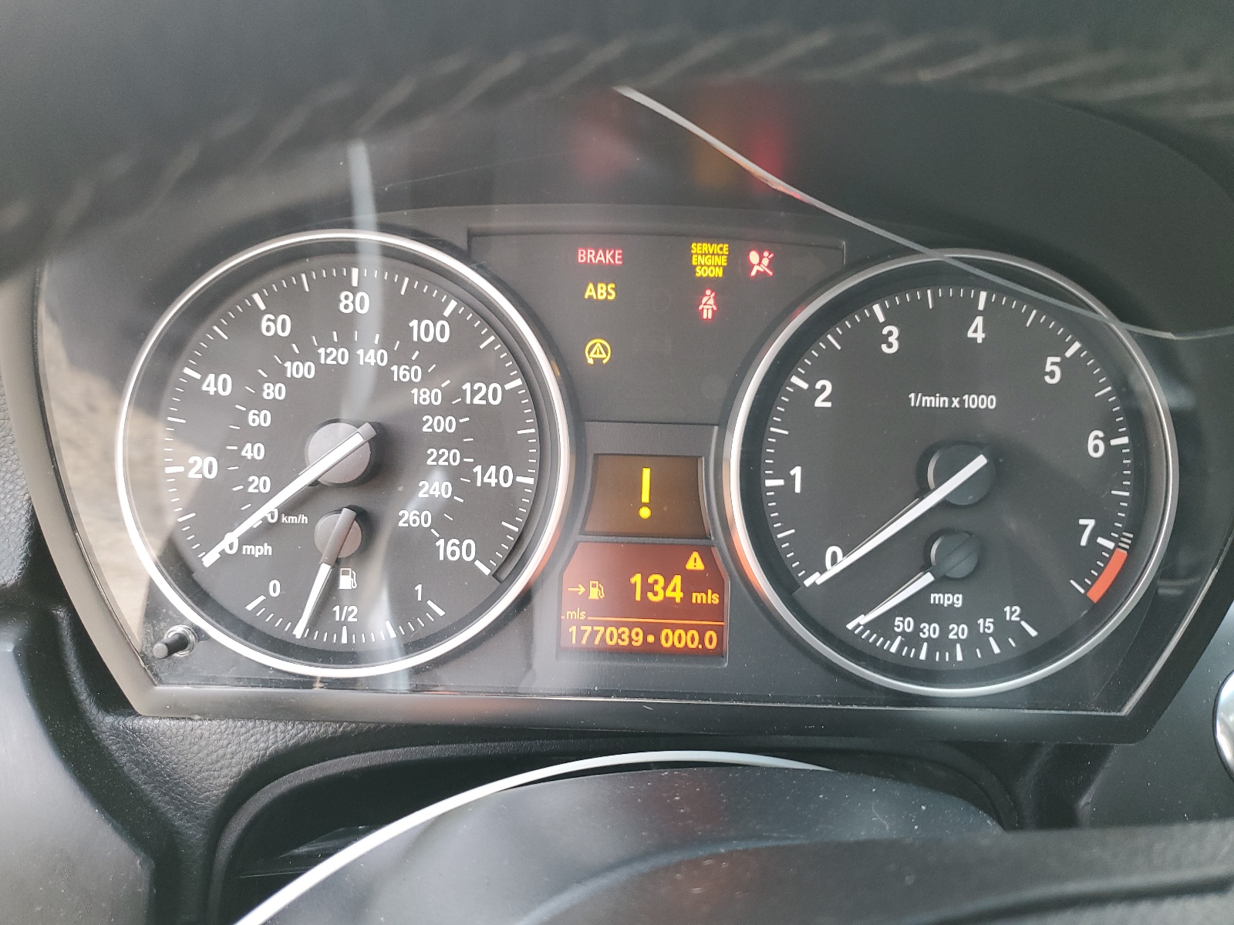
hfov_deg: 67.3
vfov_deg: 53.1
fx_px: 927
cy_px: 462
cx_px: 617
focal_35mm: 26
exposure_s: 1/60.2
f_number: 1.5
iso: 88
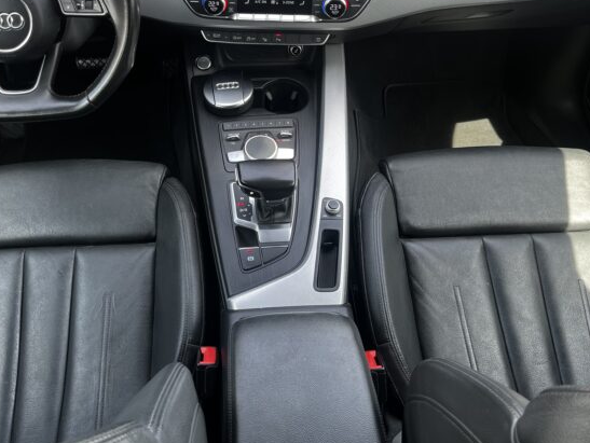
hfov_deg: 48.8
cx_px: 249
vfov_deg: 37.4
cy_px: 152
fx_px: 648
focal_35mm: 38
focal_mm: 5.1
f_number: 1.6
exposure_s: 1/122
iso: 50
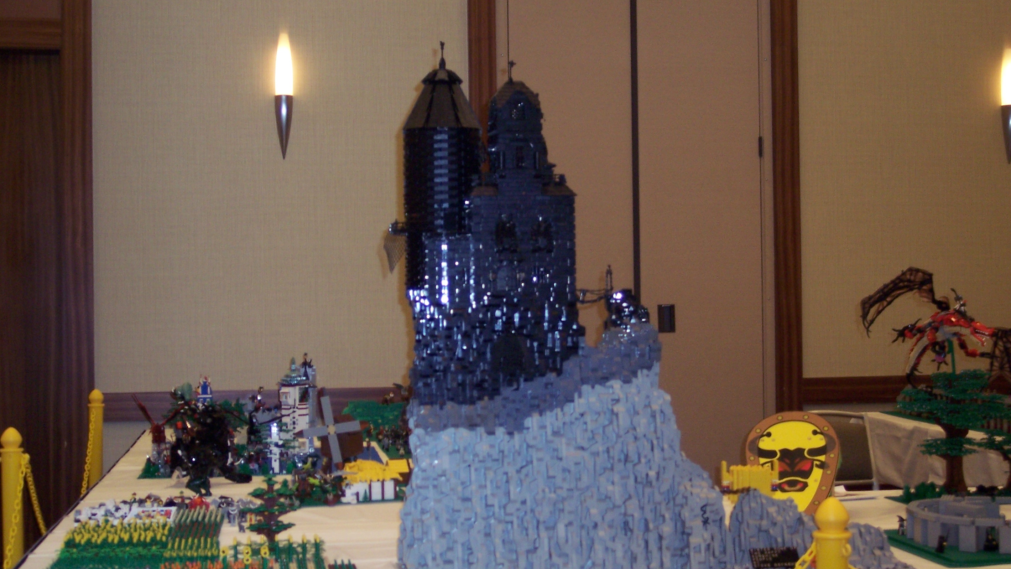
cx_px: 507
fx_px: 1528
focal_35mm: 57
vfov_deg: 21.1
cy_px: 292
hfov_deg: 36.6
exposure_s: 1/60
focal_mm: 10.7
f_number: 3.4
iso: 140
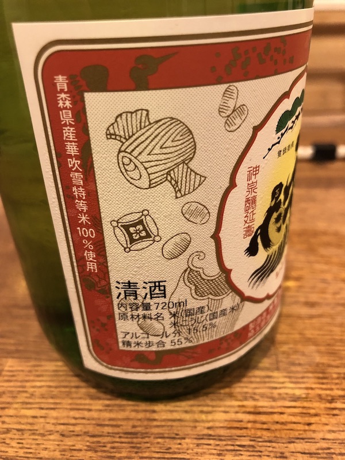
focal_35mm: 28
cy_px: 230
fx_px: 372
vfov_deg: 63.4
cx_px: 172
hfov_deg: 49.7
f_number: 1.8
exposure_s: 1/15
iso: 100
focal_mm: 3.99
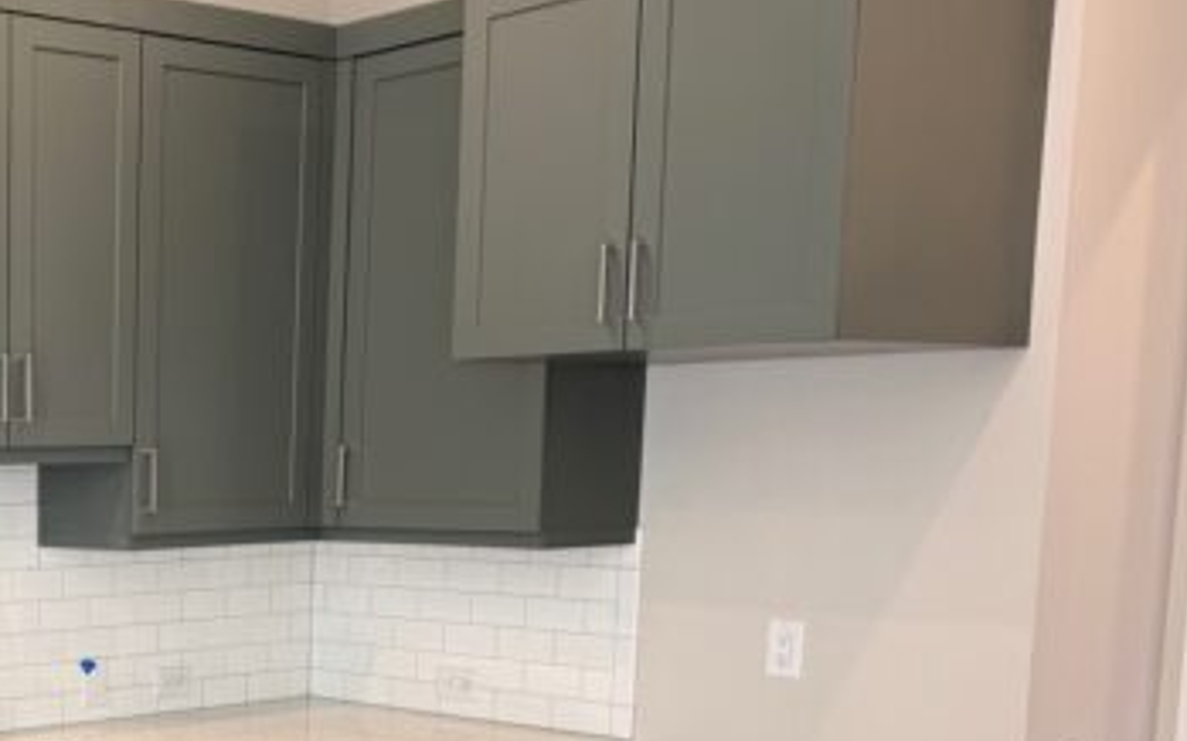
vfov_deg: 22.4
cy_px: 707
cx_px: -112
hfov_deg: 32.1
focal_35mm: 56
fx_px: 1811
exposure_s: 1/120
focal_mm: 6.76
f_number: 1.78
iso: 125
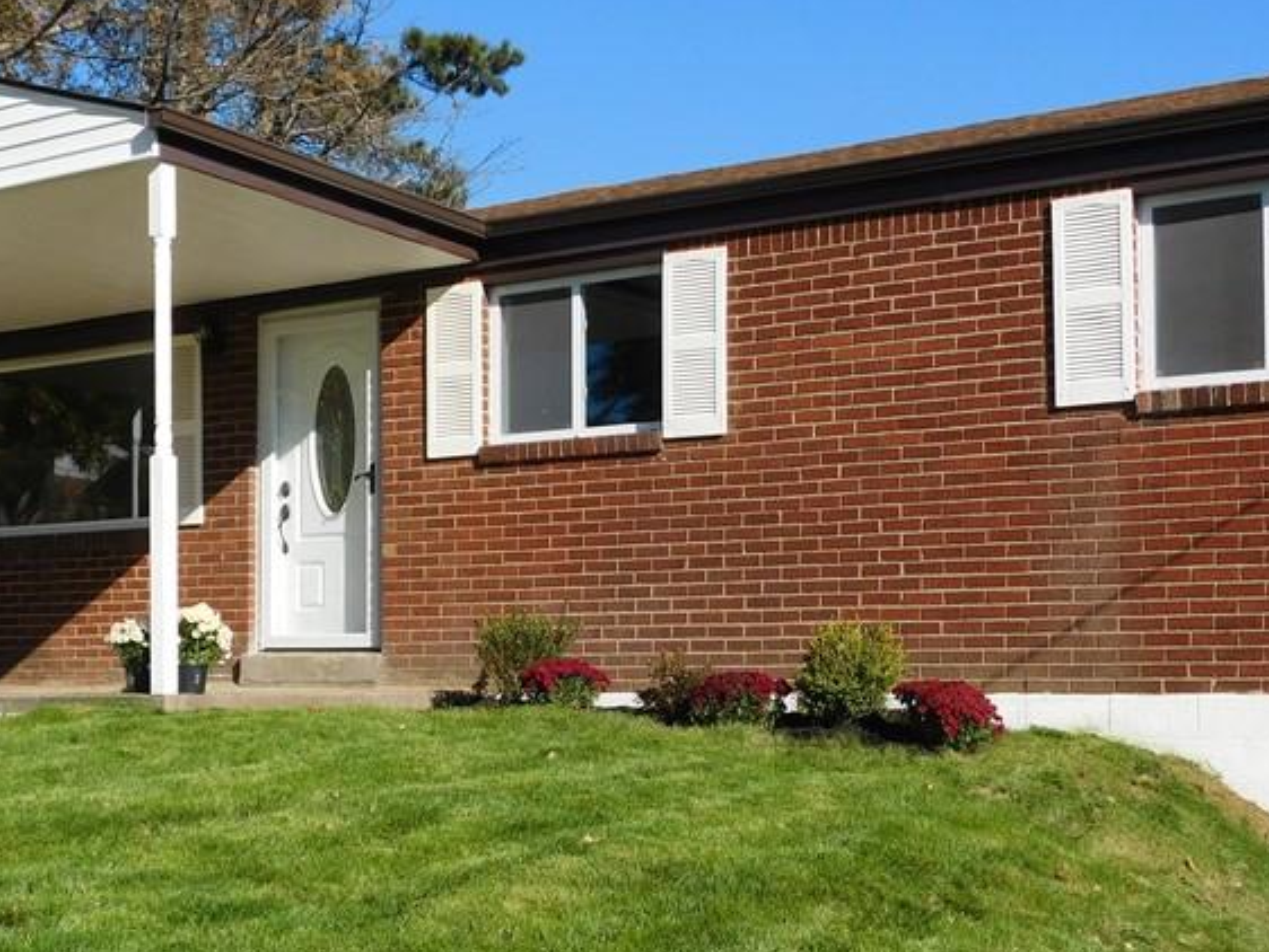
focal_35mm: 51
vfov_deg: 28.4
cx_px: 596
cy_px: 641
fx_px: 1870
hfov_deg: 37.5
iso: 125
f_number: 6.4
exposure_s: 1/500
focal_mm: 4.9
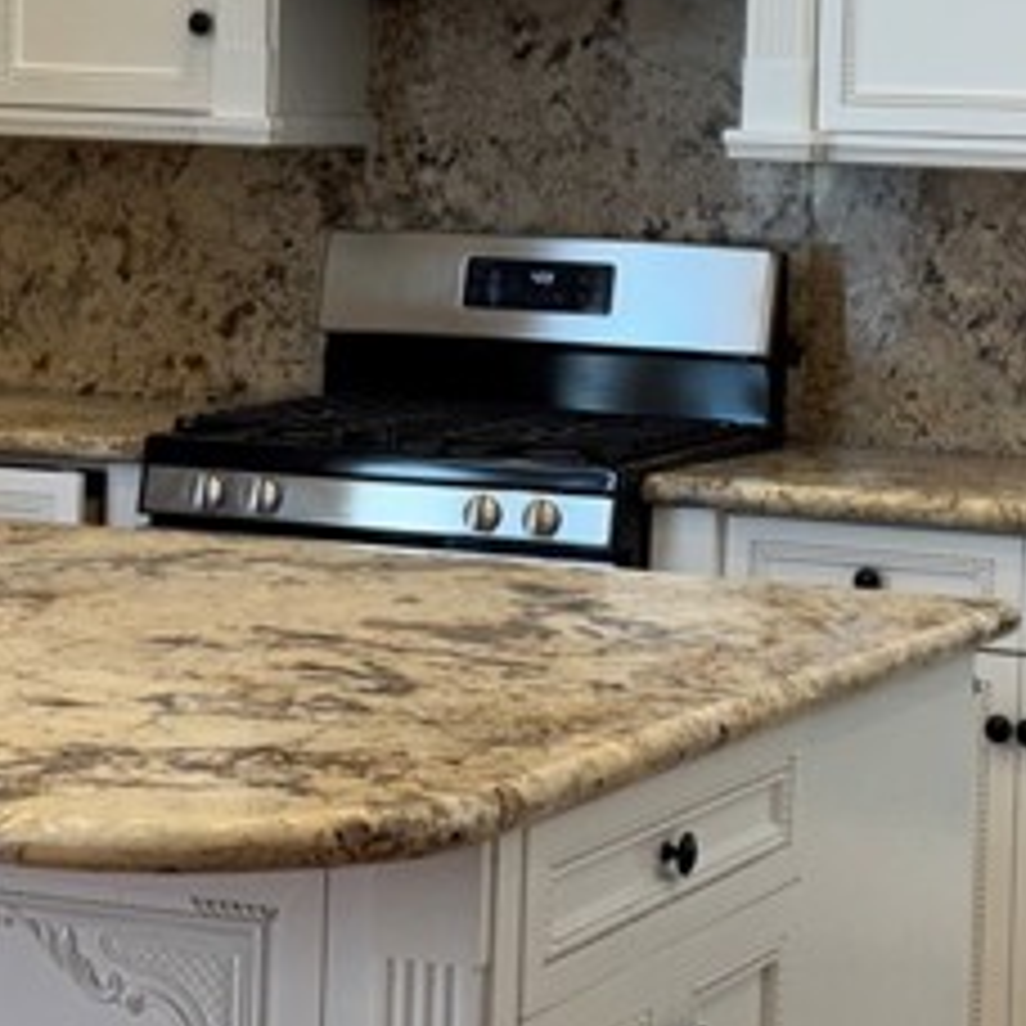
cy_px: 270
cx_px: 567
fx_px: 3990
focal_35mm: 119
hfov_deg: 14.6
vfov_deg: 14.6
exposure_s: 1/120
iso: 50
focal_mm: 6.76
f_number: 1.78
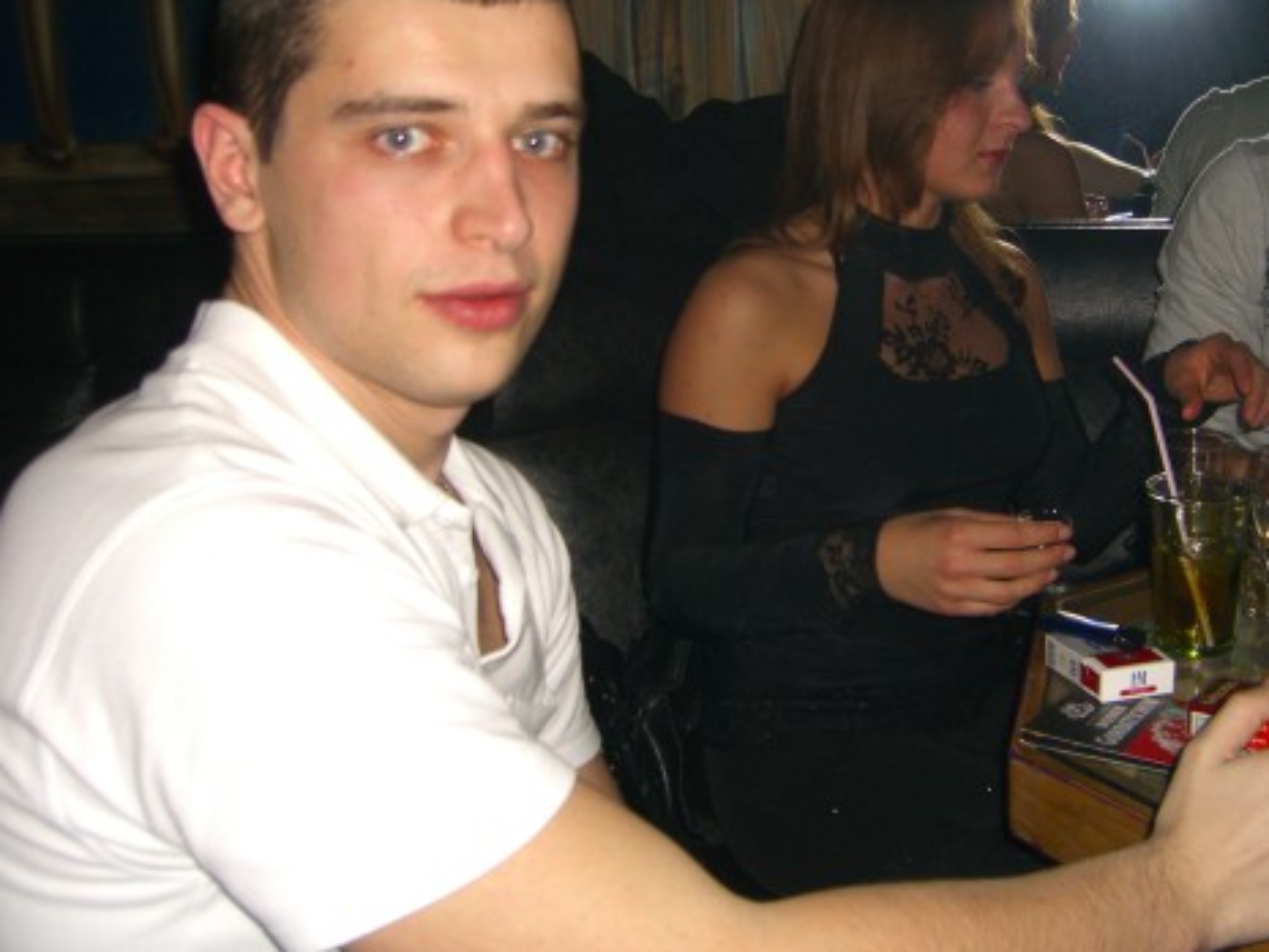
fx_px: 1797
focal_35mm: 49
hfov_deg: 38.7
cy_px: 341
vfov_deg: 29.5
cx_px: 770
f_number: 2.8
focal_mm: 7.9
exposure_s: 1/60
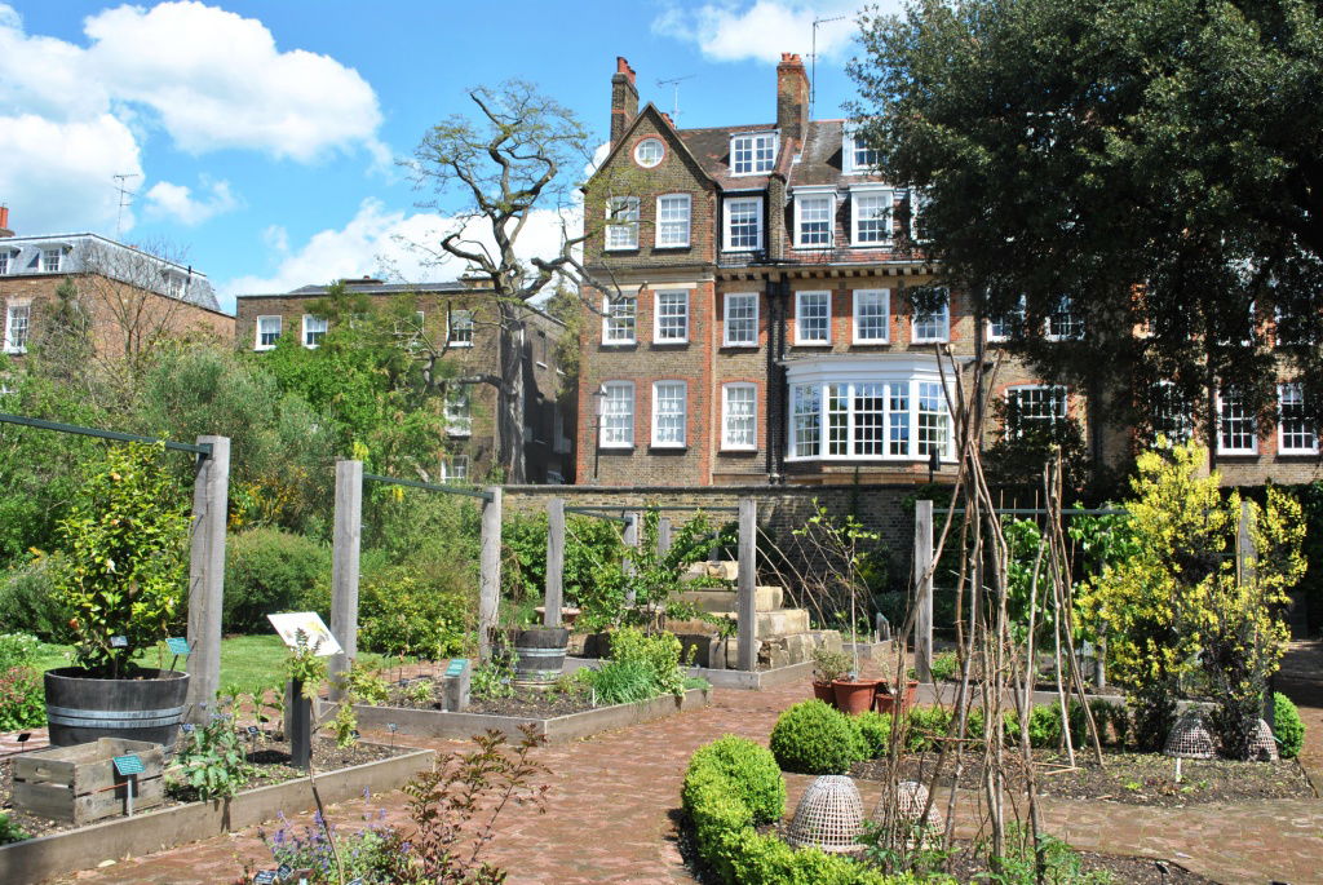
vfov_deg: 37.0
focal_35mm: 36
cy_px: 442
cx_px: 662
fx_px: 1324
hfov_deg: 53.1
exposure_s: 1/250
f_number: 8
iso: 100
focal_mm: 24
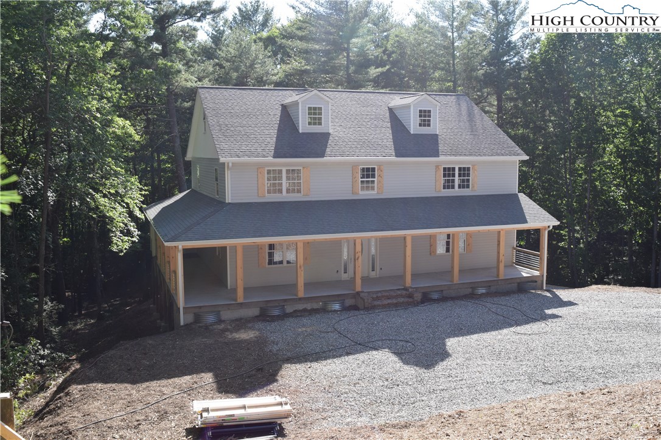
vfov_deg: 39.9
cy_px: 220
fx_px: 606
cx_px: 330
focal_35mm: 33
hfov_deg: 57.2
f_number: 8
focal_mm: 22
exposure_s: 1/250
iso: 360
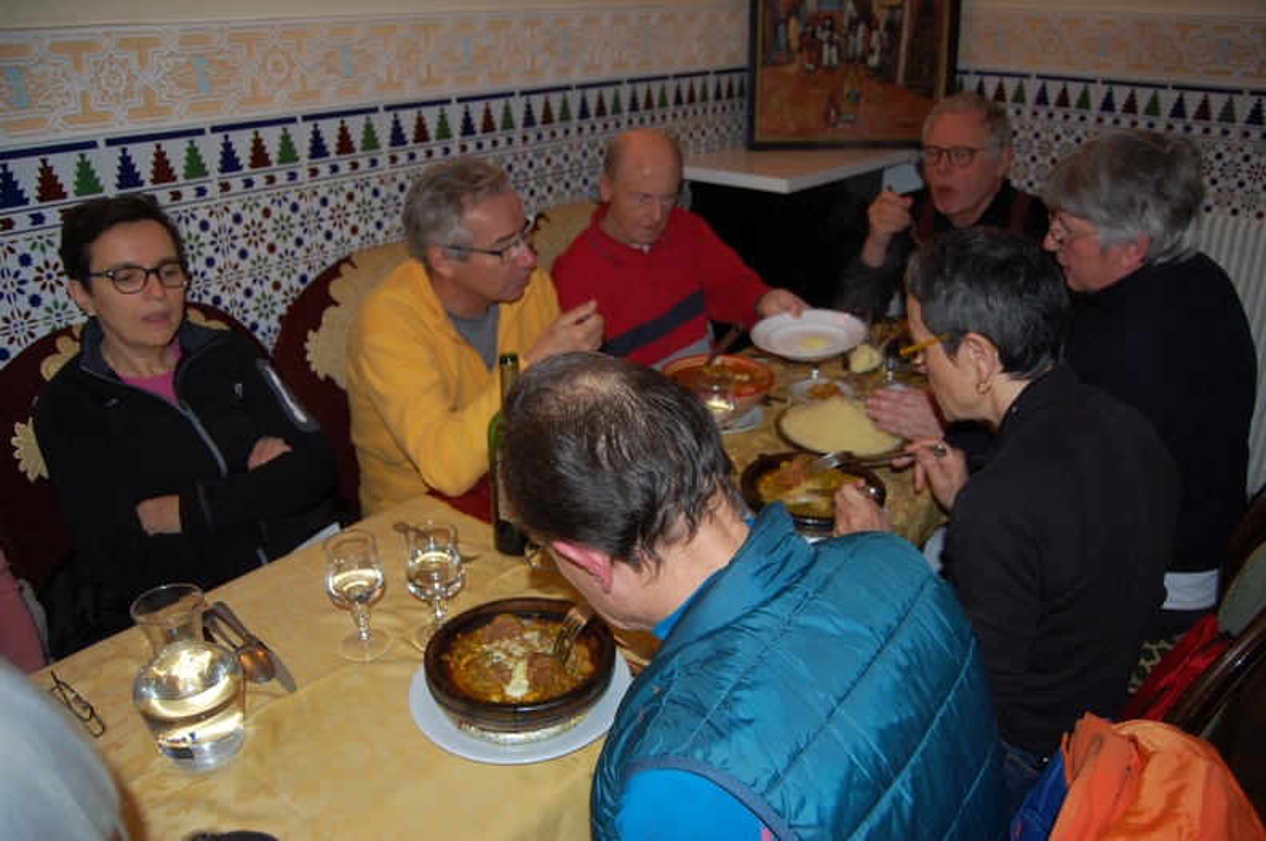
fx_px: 948
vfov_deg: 47.8
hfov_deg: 67.4
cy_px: 420
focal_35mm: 27
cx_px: 633
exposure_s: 1/60
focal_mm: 18
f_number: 3.5
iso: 400
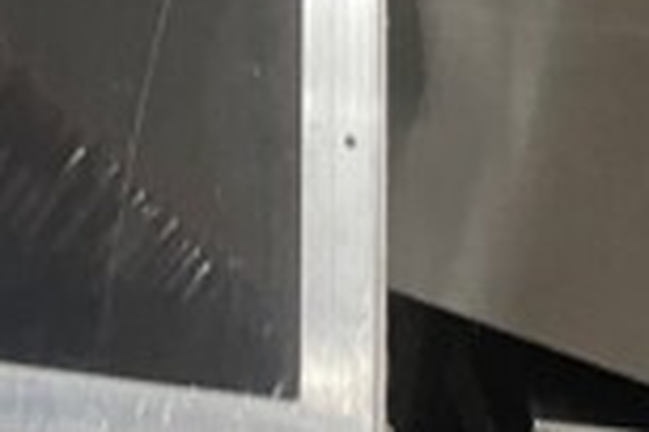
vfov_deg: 11.4
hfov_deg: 15.4
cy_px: -445
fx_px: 1947
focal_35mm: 108
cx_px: -624
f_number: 1.6
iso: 400
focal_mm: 5.1
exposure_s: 1/60
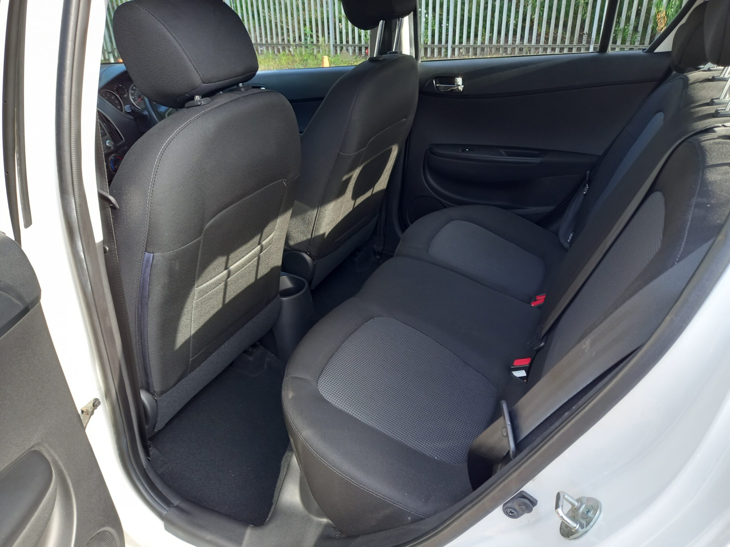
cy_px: 274
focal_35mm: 25
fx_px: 527
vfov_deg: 54.9
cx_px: 365
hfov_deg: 69.4
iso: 50
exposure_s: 1/50
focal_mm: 4.6
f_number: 2
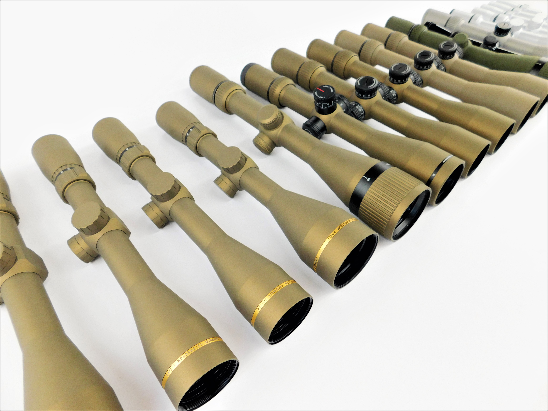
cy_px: 206
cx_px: 274
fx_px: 364
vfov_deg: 58.9
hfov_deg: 73.9
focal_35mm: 23
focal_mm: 4
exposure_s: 1/30
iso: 160
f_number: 3
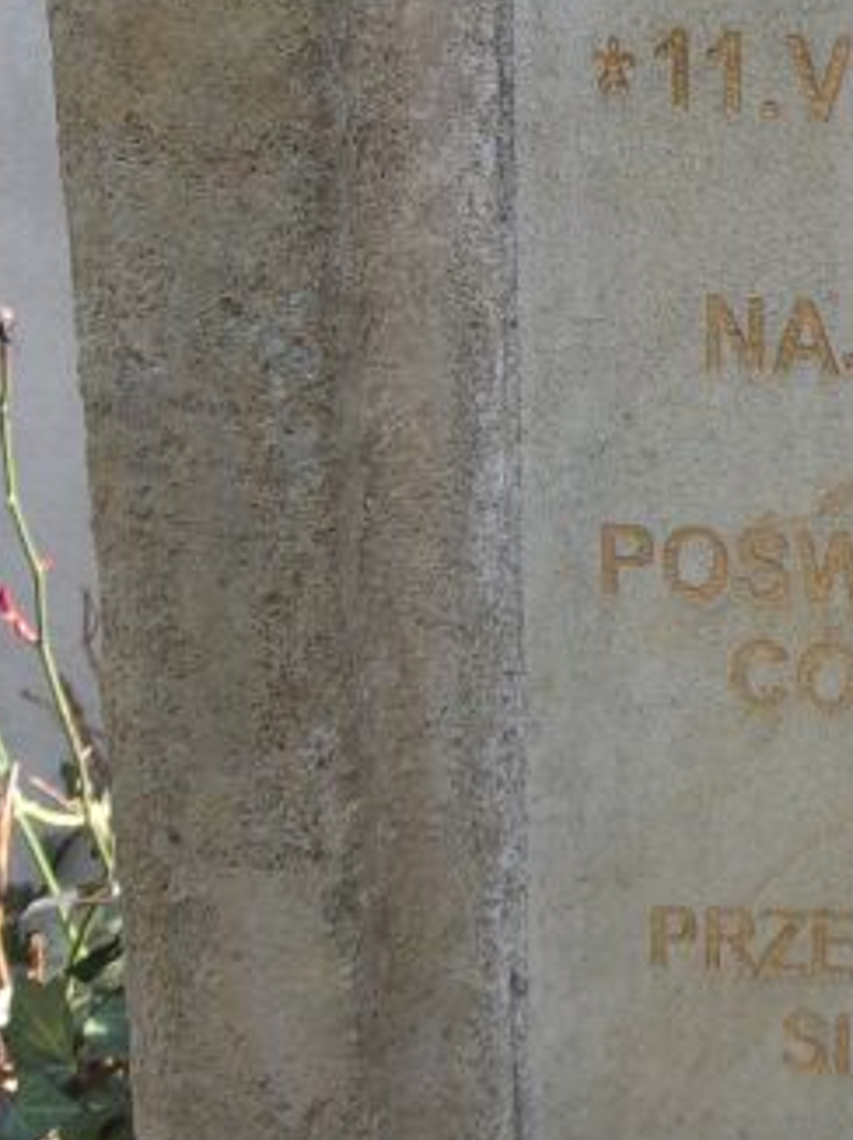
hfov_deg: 16.0
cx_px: 1063
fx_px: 2895
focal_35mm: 88
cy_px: 514
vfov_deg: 22.3
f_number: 3.9
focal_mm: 5.1
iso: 80
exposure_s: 1/110
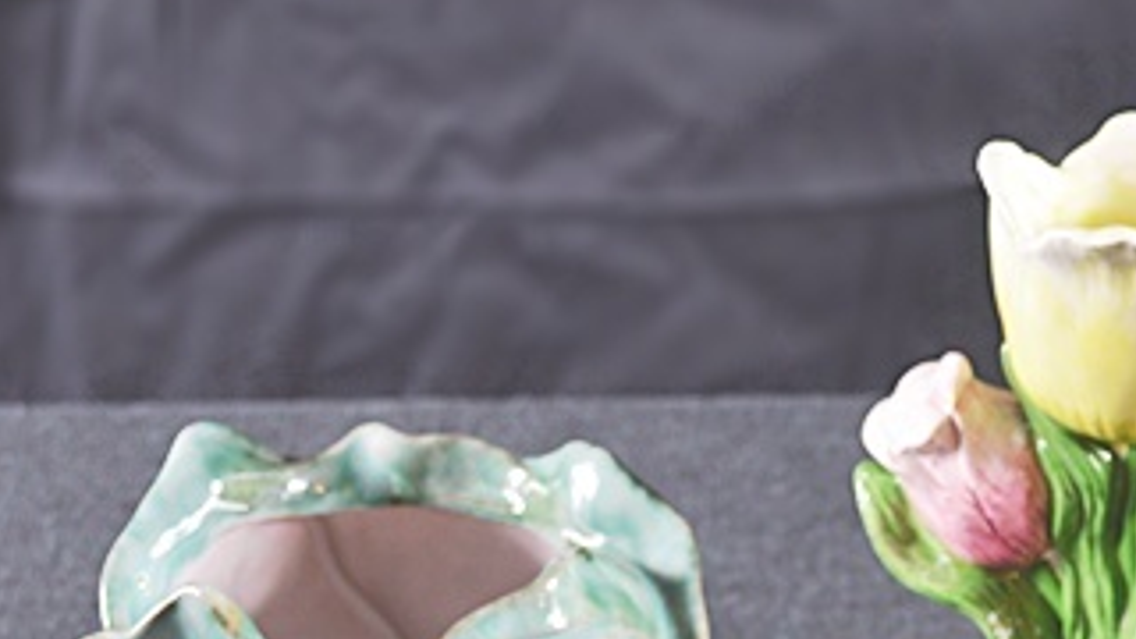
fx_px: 3313
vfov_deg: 10.8
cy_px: 786
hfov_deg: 19.3
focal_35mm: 110
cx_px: 866
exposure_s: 1/15
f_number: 4.8
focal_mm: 32
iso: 400
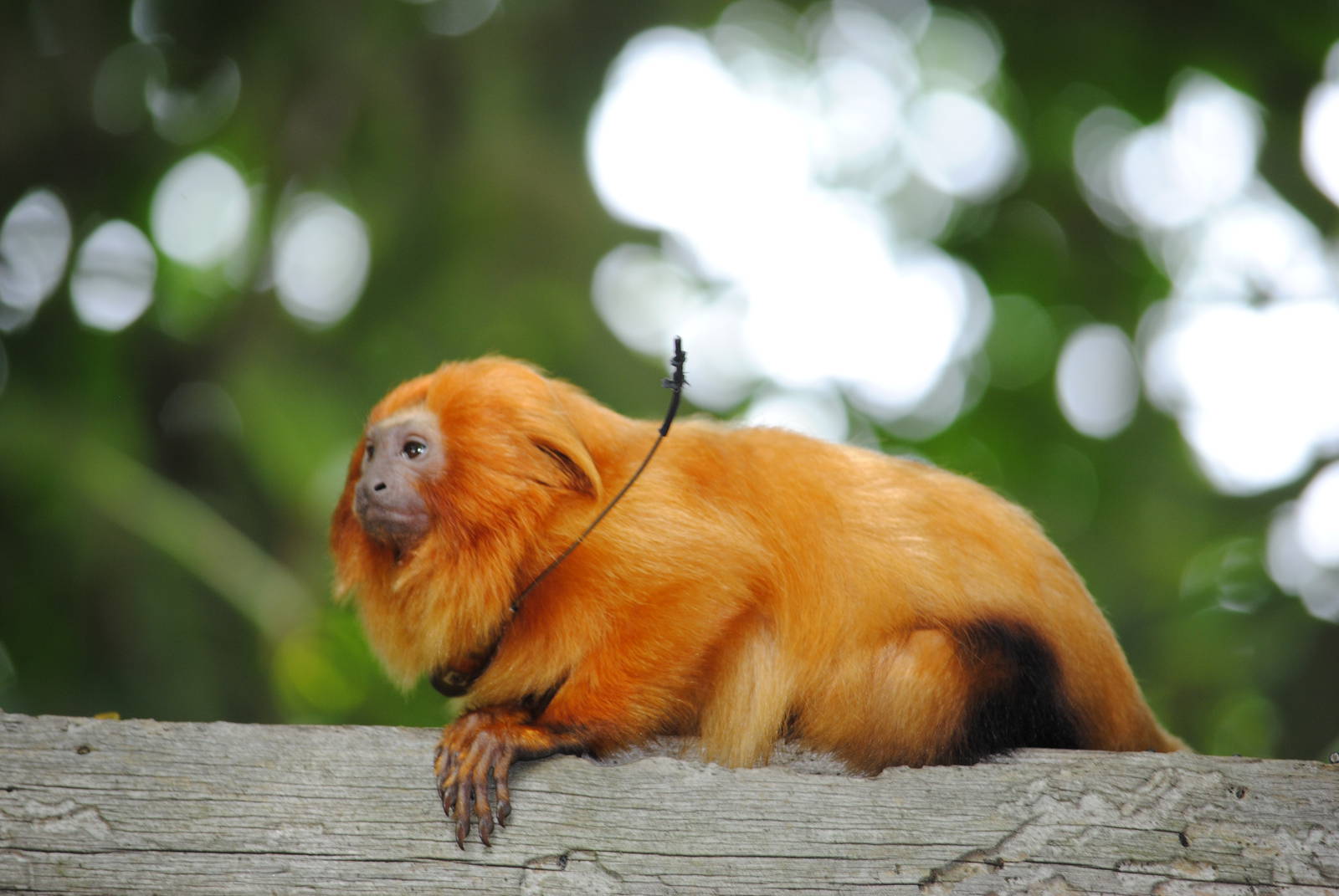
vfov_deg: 5.0
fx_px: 10334
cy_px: 448
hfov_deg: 7.4
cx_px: 670
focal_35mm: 278
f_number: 5
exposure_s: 1/60
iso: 200
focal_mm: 185
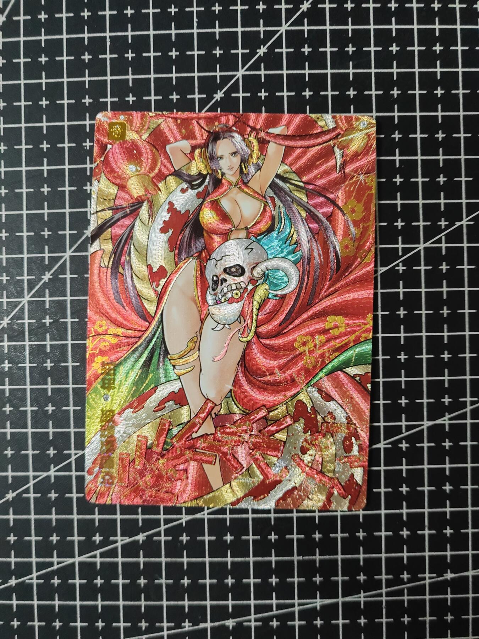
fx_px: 498
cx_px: 240
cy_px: 320
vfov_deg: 65.3
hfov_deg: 51.4
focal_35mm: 27
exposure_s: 1/50
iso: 1000
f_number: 1.9
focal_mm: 5.52
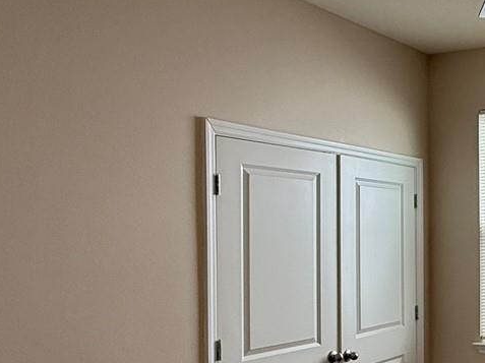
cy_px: 241
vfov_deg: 30.6
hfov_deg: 34.0
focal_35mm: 47
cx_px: 556
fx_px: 658
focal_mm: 2.22
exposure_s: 1/120
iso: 125
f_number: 2.2
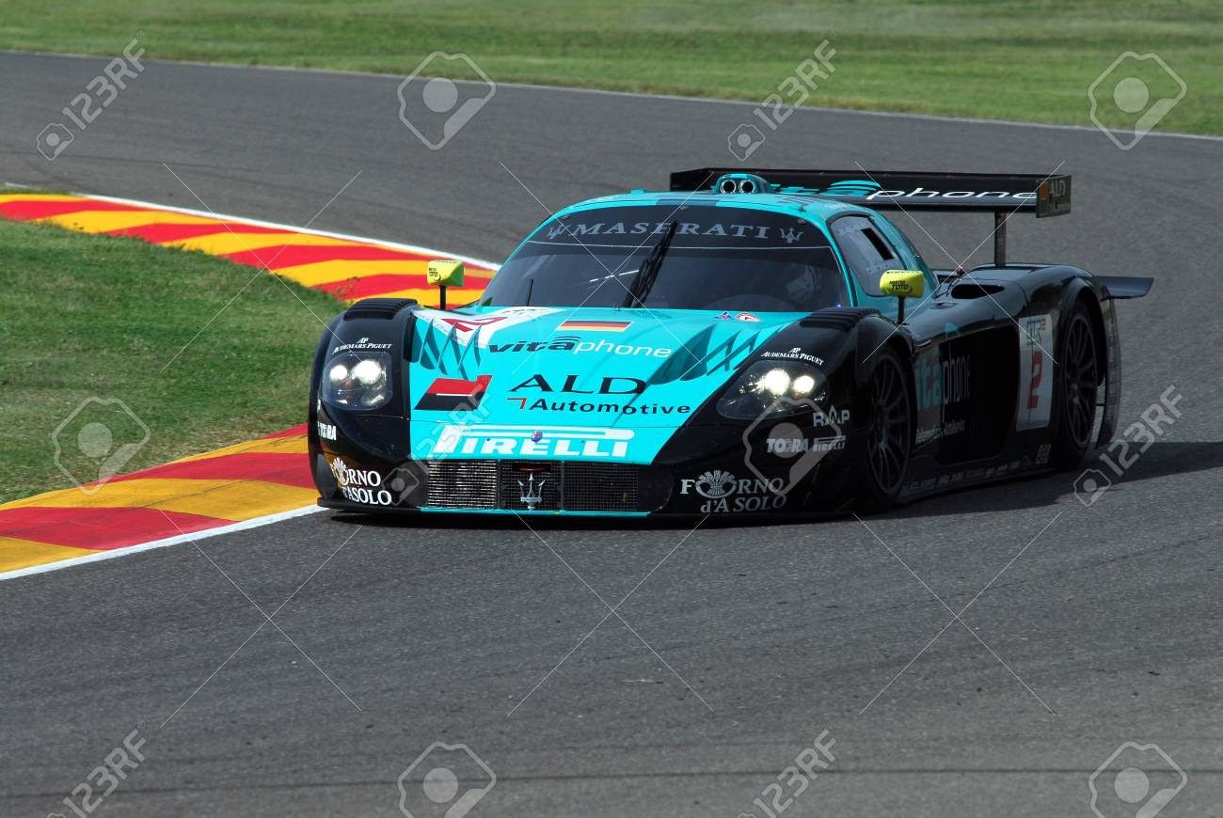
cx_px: 612
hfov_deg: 4.6
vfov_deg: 3.1
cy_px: 409
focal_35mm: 450
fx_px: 15304
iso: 200
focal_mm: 300
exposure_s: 1/1000
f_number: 9
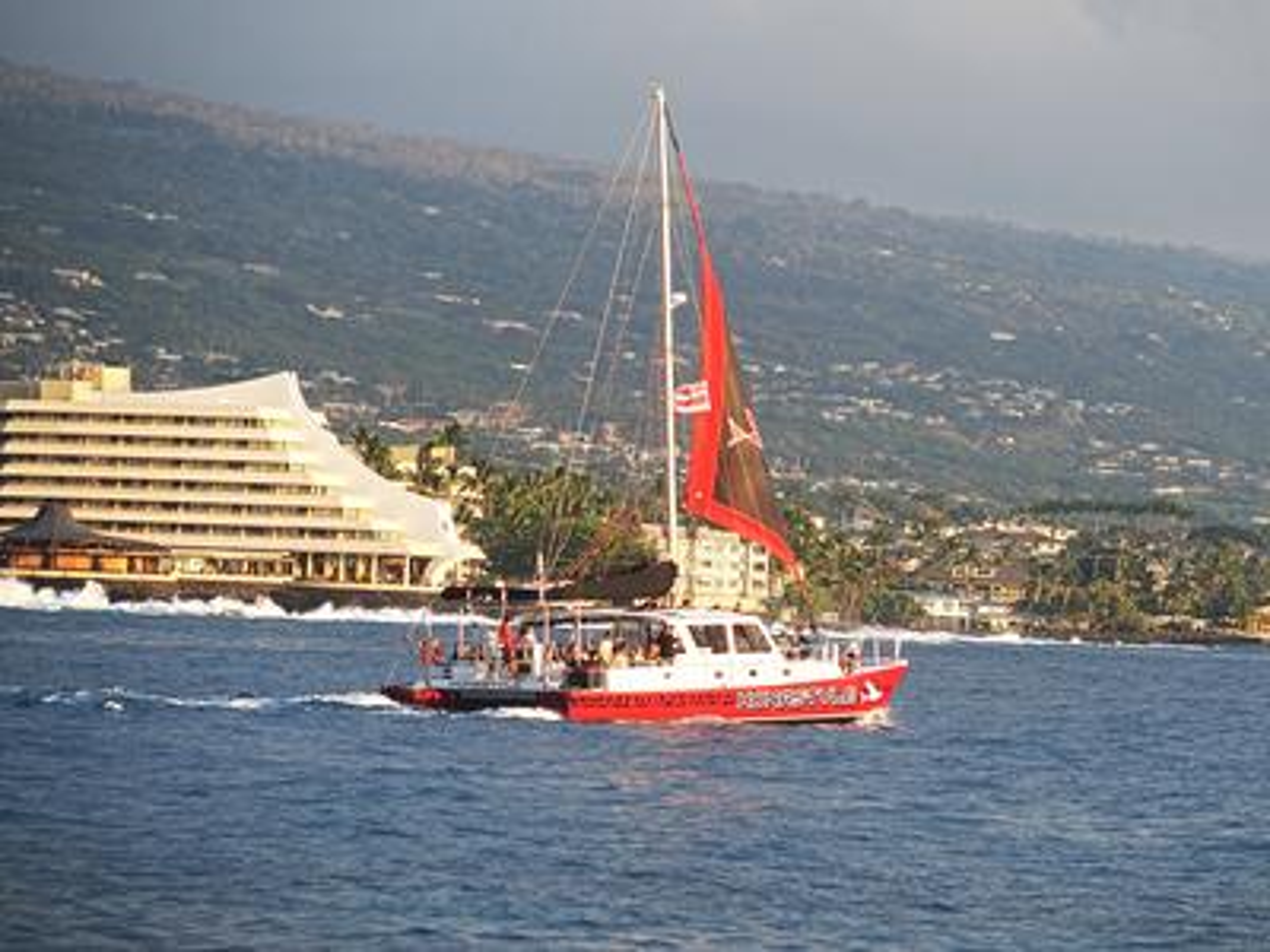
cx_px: 635
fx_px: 7338
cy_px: 476
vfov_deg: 7.4
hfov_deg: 9.9
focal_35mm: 200
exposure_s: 1/320
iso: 100
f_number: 2.8
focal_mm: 42.5
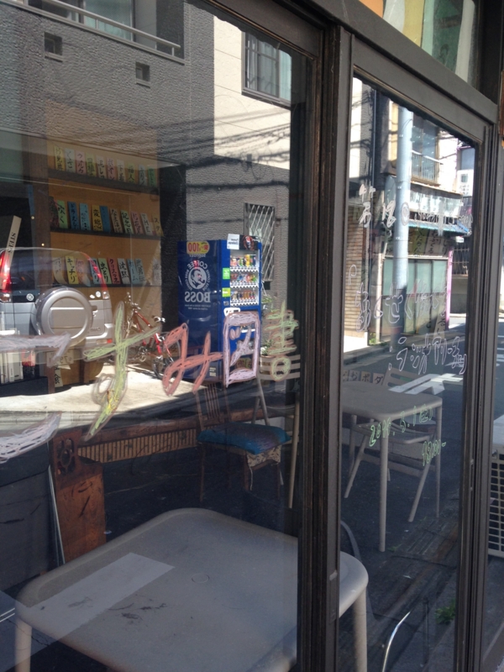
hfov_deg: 42.9
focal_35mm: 33
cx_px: 252
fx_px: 641
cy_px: 336
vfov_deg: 55.4
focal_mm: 4.12
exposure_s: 1/120
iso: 50
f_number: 2.4
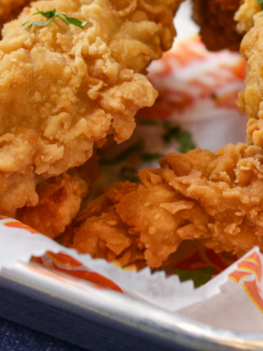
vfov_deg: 7.6
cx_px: 155
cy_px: 5
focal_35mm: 258
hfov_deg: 5.8
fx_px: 2614
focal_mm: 60
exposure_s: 1/160
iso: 400
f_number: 5
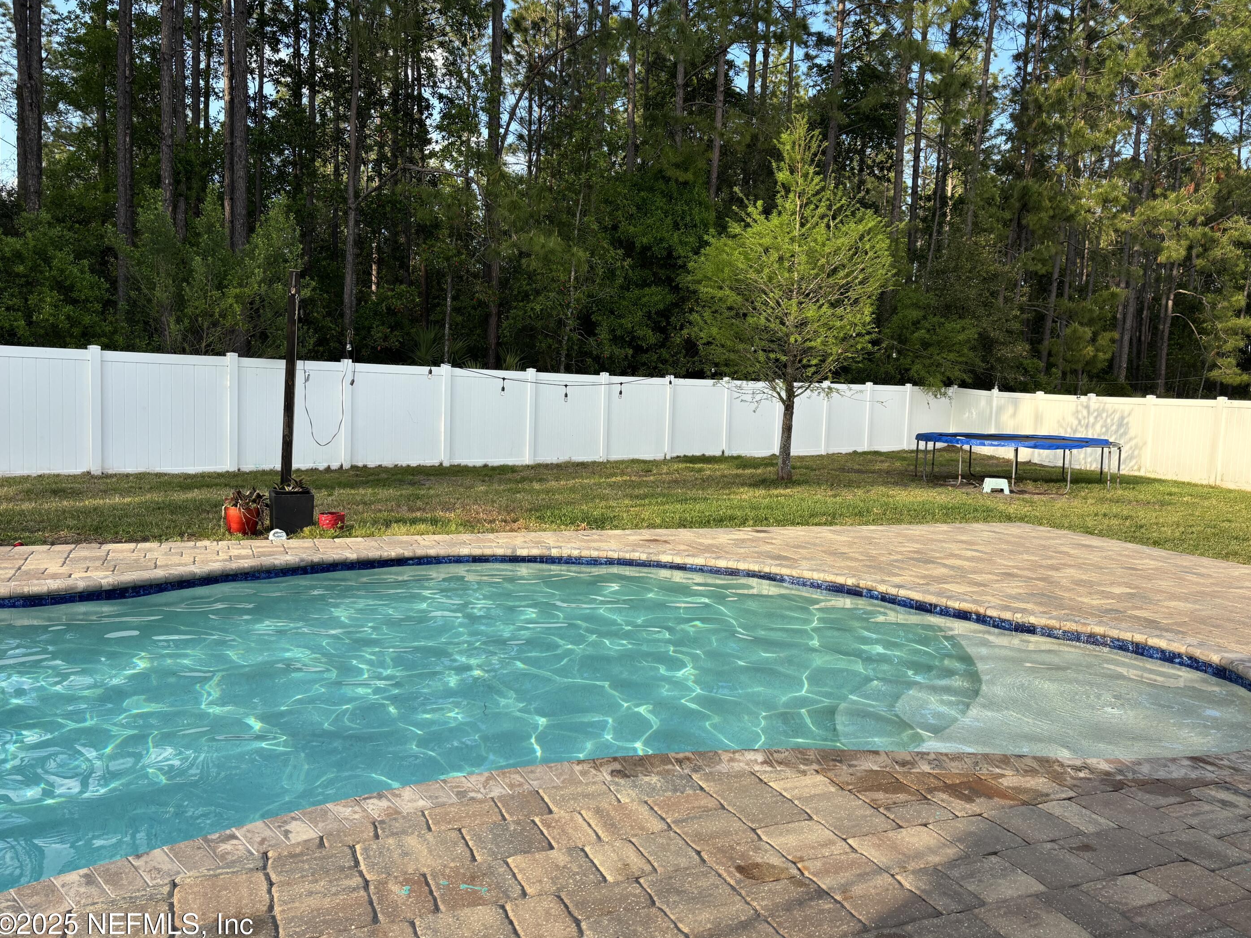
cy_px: 465
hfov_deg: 63.4
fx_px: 1012
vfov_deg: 49.7
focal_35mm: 28
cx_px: 666
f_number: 1.6
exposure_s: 1/1047
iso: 50
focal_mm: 5.96
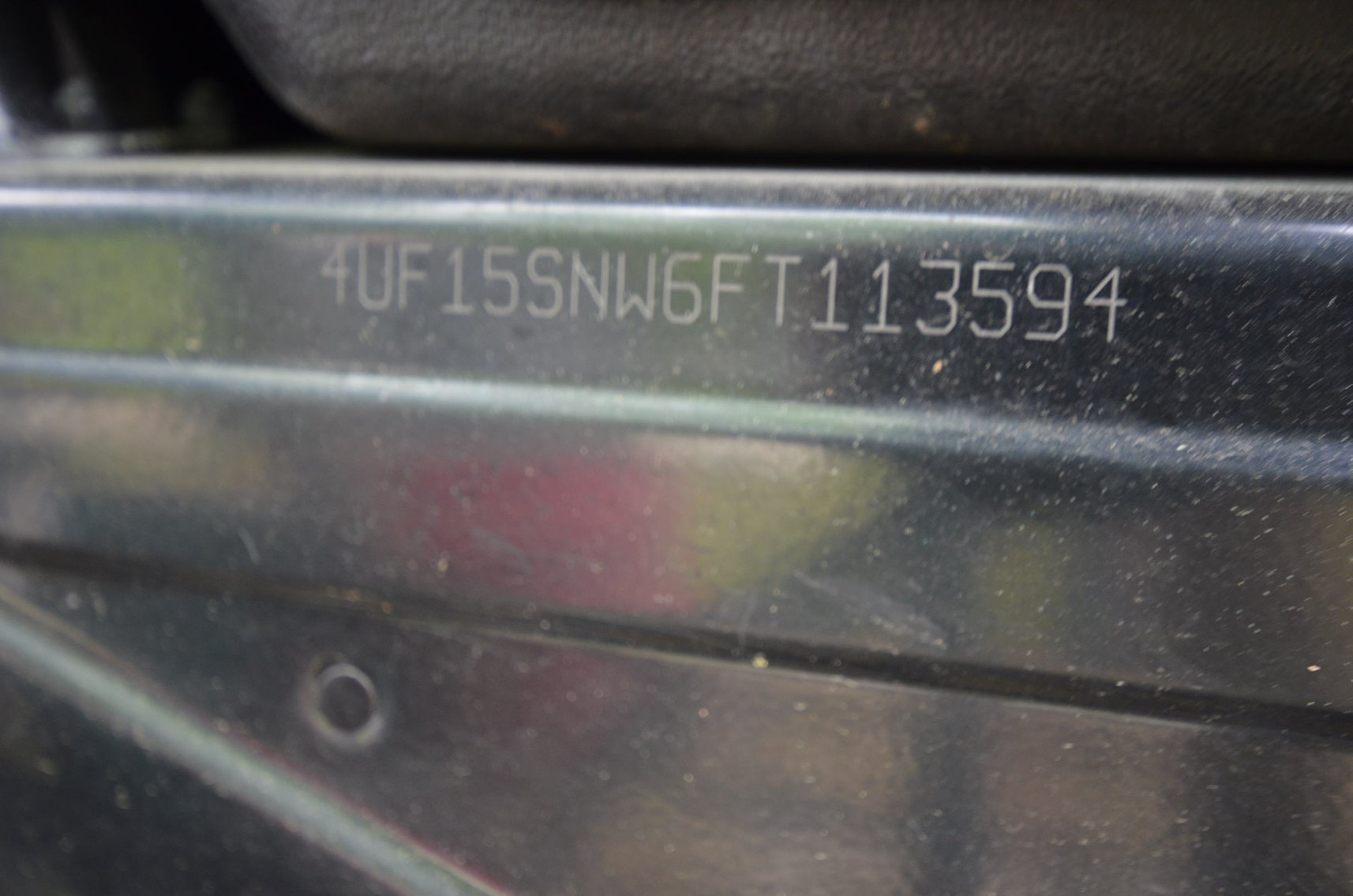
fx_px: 1238
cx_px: 676
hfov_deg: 57.3
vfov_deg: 39.8
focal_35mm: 33
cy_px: 448
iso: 720
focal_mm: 22
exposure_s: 1/60
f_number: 4.5
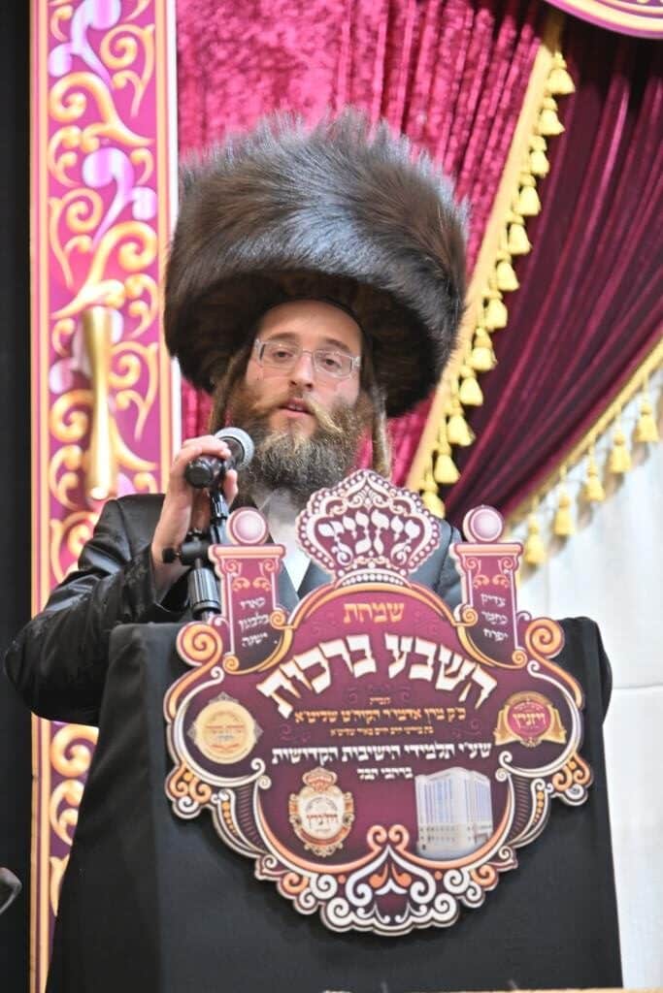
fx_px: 3037
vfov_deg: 18.6
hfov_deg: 12.5
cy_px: 496
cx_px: 332
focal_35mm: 110
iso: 640
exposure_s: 1/125
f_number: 4
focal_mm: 110
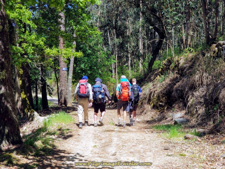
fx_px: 338
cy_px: 84
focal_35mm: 52
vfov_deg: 28.0
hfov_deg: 36.8
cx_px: 112
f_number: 2.4
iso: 25
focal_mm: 6
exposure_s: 1/505
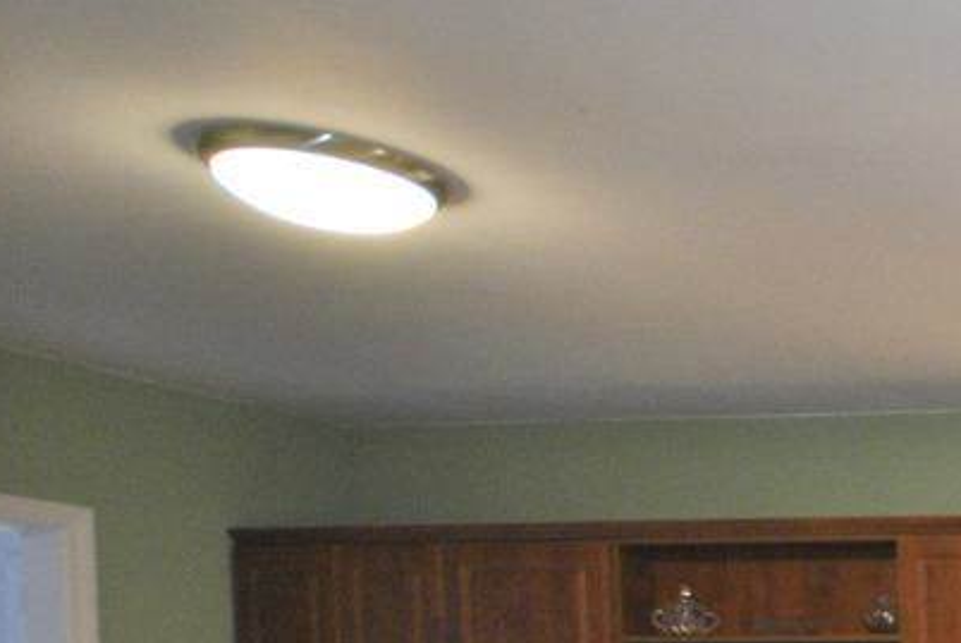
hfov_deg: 22.5
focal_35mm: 56
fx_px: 1496
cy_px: 892
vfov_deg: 21.4
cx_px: 1688
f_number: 4
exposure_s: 1/25
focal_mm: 10
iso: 400
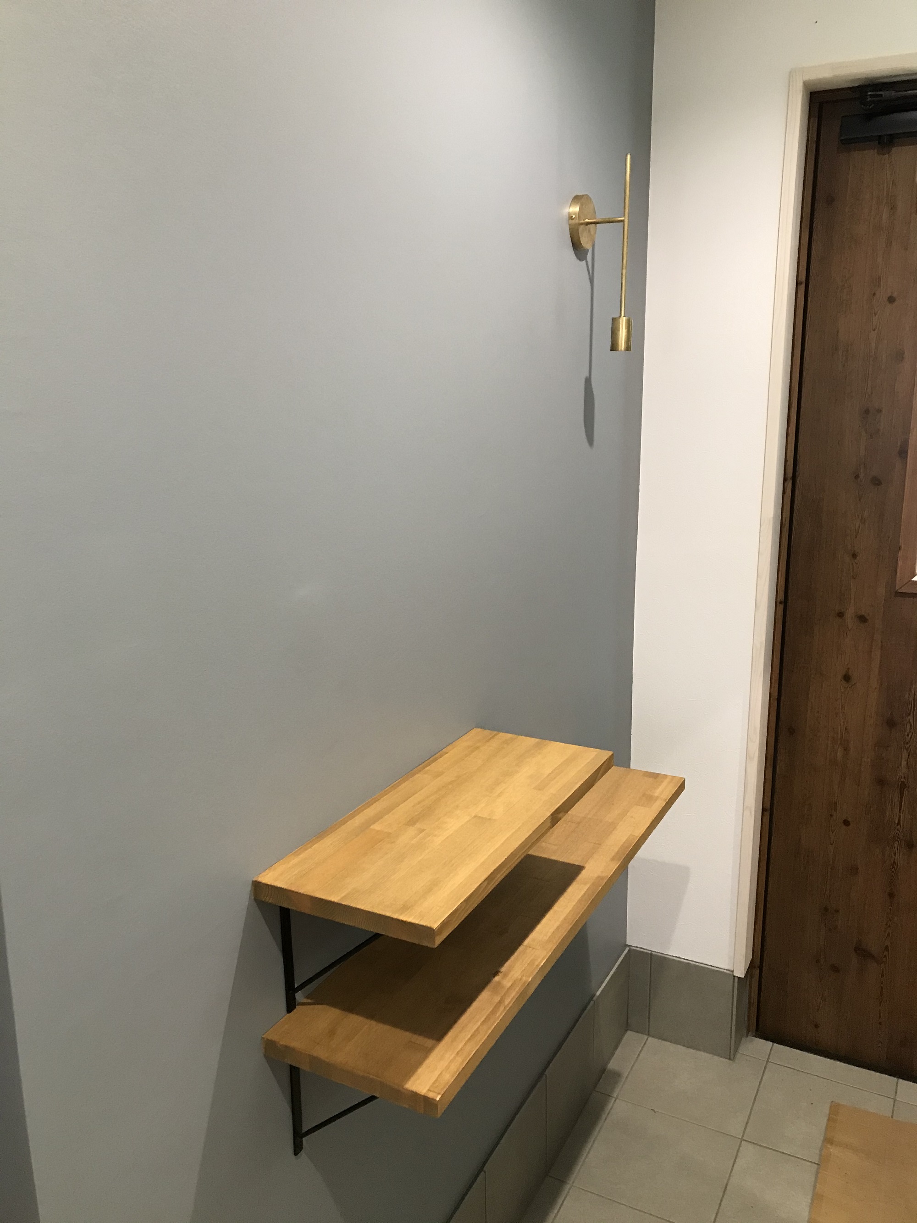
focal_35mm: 28
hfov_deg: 49.8
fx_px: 989
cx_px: 458
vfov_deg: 63.4
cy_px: 612
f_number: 1.8
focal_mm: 3.99
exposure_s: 1/15
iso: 50
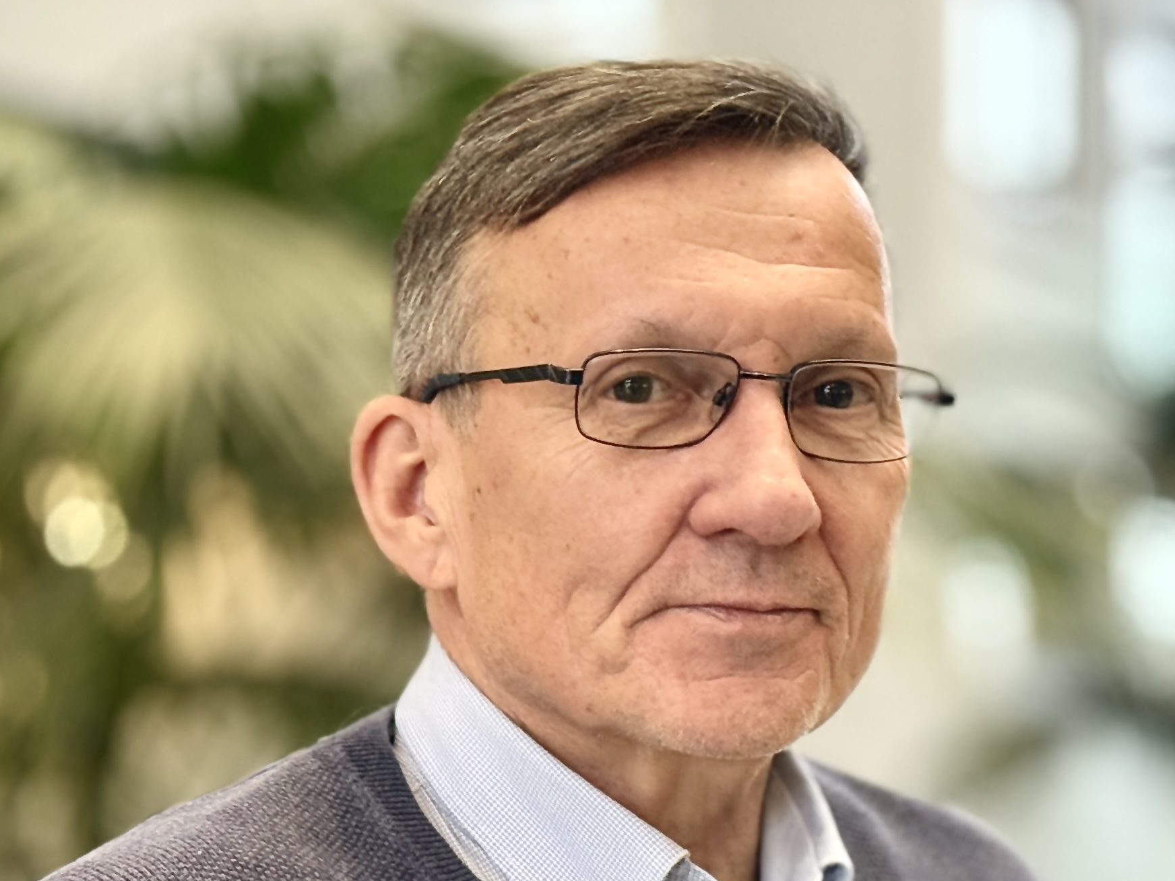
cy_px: 700
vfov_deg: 13.3
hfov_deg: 17.7
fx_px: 3768
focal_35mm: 111
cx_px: 723
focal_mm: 6.76
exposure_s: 1/50
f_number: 1.78
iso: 160
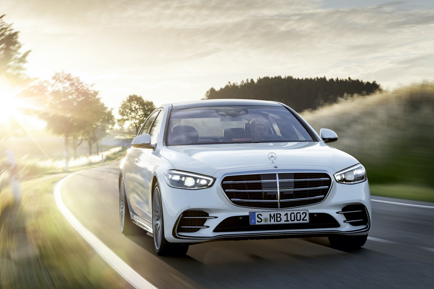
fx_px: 1326
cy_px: 144
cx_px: 217
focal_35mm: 110
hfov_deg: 18.6
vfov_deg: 12.5
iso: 100
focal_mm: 110
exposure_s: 1/25
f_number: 11
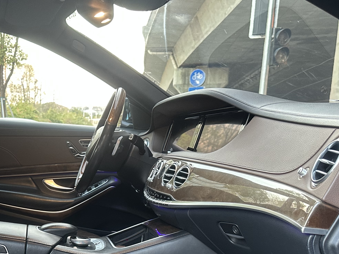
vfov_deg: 28.1
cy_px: 246
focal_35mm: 49
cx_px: 72
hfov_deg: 37.6
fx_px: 480
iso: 320
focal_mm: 6.86
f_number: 1.78
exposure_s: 1/60
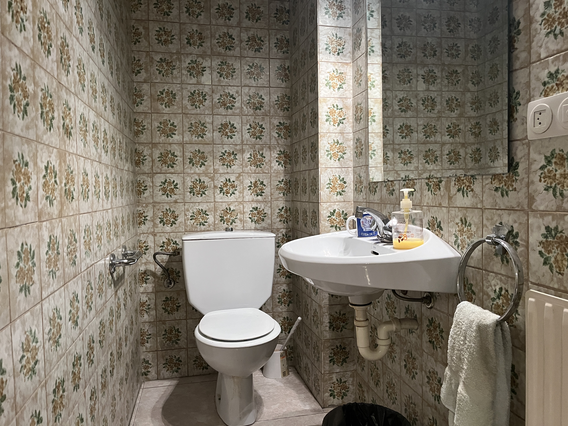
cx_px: 290
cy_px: 208
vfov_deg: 51.3
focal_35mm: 27
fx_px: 443
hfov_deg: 65.3
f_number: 1.6
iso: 500
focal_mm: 5.1
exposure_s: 1/50
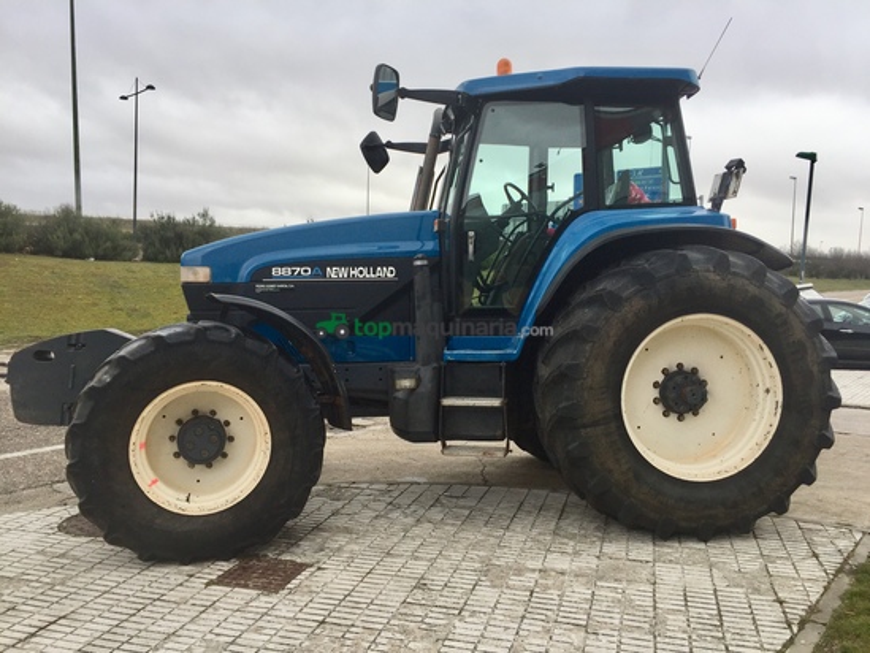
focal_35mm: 29
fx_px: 729
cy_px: 326
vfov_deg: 48.2
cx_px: 435
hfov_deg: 61.6
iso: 32
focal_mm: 4.15
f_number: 2.2
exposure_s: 1/350
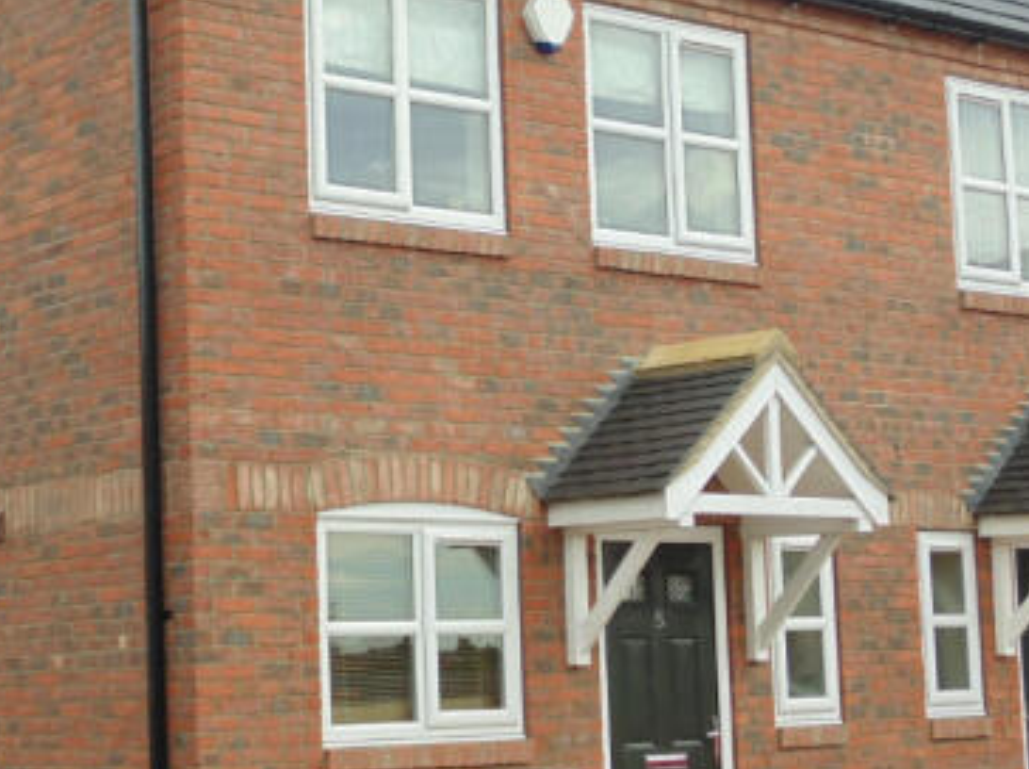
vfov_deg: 17.3
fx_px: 2523
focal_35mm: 85
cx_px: 310
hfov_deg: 22.9
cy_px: 451
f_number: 3.9
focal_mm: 9.5
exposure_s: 1/200
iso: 80
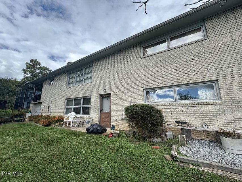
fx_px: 98
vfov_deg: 85.7
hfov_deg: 102.1
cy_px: 91
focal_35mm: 14
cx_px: 121
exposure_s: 1/1033
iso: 40
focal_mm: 2.22
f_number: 2.2
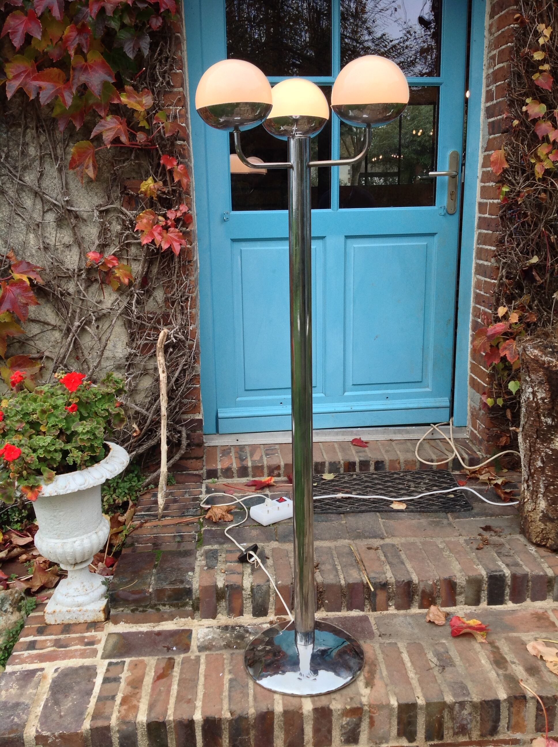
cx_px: 279
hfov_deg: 40.6
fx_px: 754
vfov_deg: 52.7
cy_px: 374
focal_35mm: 35
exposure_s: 1/145
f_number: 2.4
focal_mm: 4.28
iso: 50
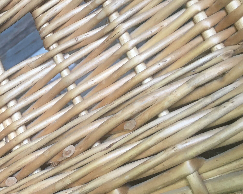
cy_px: 97
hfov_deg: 31.1
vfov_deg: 26.7
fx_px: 410
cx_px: 13
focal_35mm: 57
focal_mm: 4.15
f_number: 2.2
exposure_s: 1/33
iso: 50
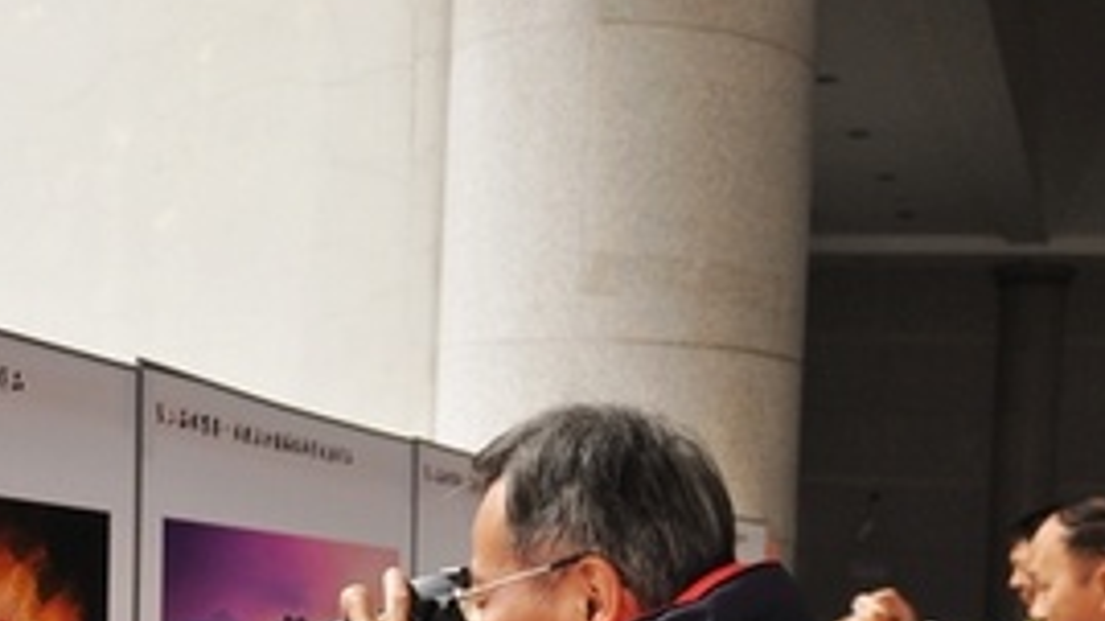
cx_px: 608
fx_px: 2050
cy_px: 633
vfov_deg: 16.8
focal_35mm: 70
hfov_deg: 30.1
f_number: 3.8
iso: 400
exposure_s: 1/30
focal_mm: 24
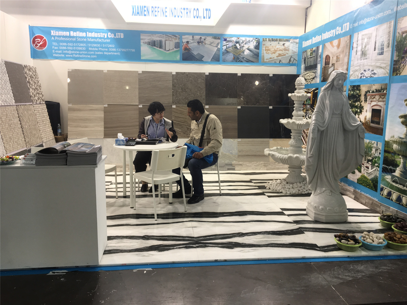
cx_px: 204
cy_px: 152
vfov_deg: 48.2
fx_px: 341
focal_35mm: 29
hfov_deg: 61.7
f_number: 2.2
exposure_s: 1/50
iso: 32
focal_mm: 4.15
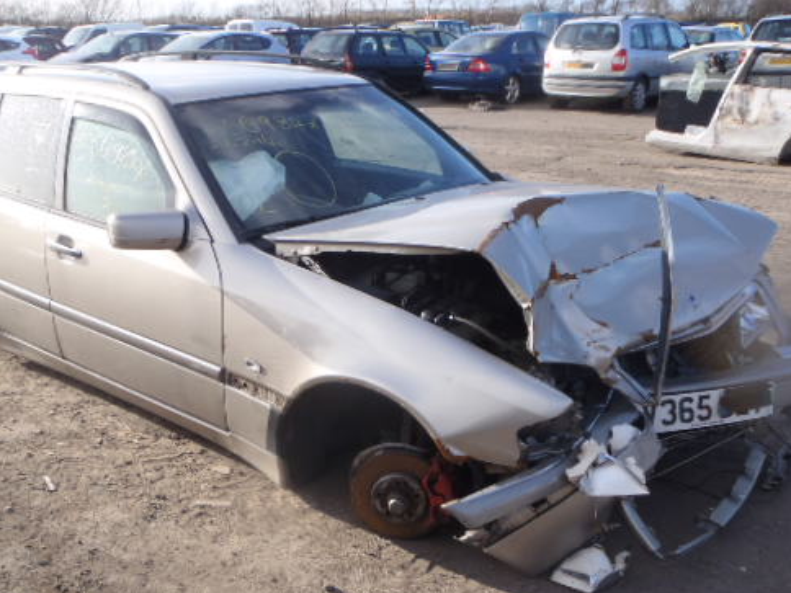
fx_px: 845
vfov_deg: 38.5
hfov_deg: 50.0
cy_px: 364
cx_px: 338
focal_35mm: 37
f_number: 4.5
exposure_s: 1/200
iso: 80
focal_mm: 5
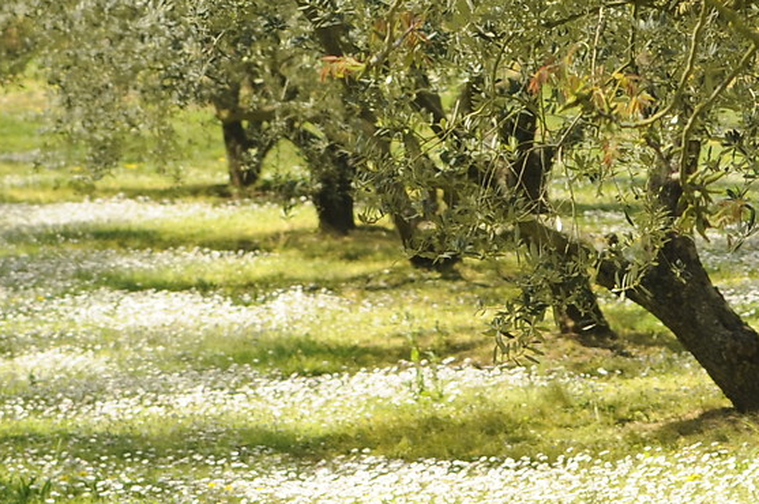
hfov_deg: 6.1
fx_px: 7076
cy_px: -102
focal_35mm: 336
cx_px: -80
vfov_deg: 4.1
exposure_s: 1/200
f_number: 5
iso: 250
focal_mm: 78
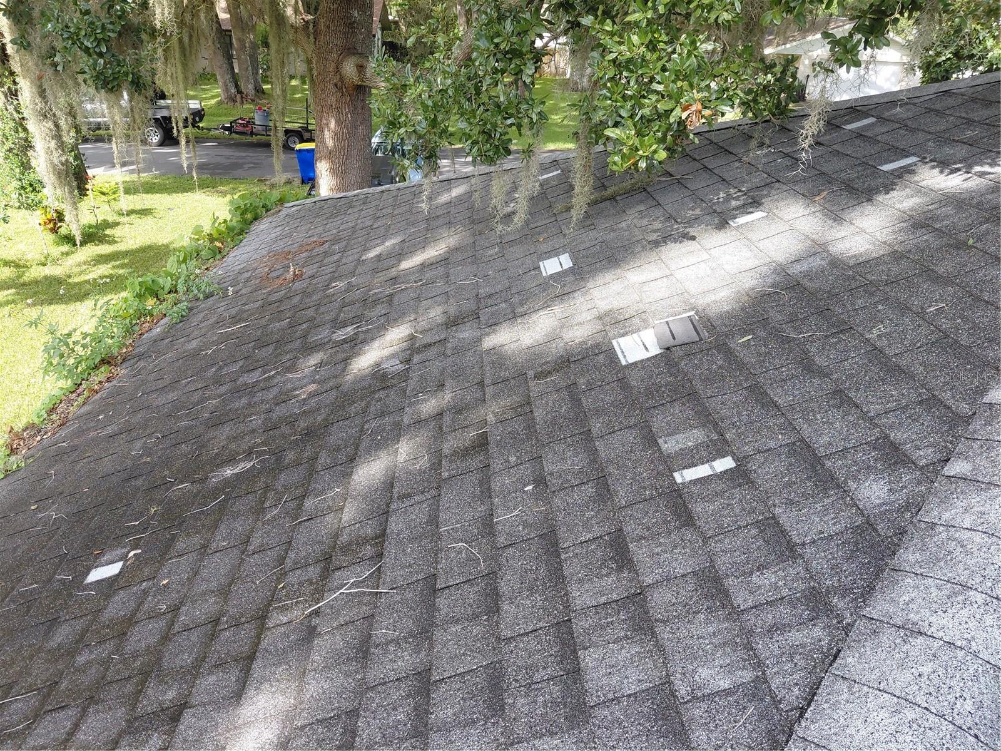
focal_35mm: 25
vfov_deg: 54.9
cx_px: 500
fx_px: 723
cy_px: 376
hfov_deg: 69.4
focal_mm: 4.69
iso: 50
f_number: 1.8
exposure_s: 1/340
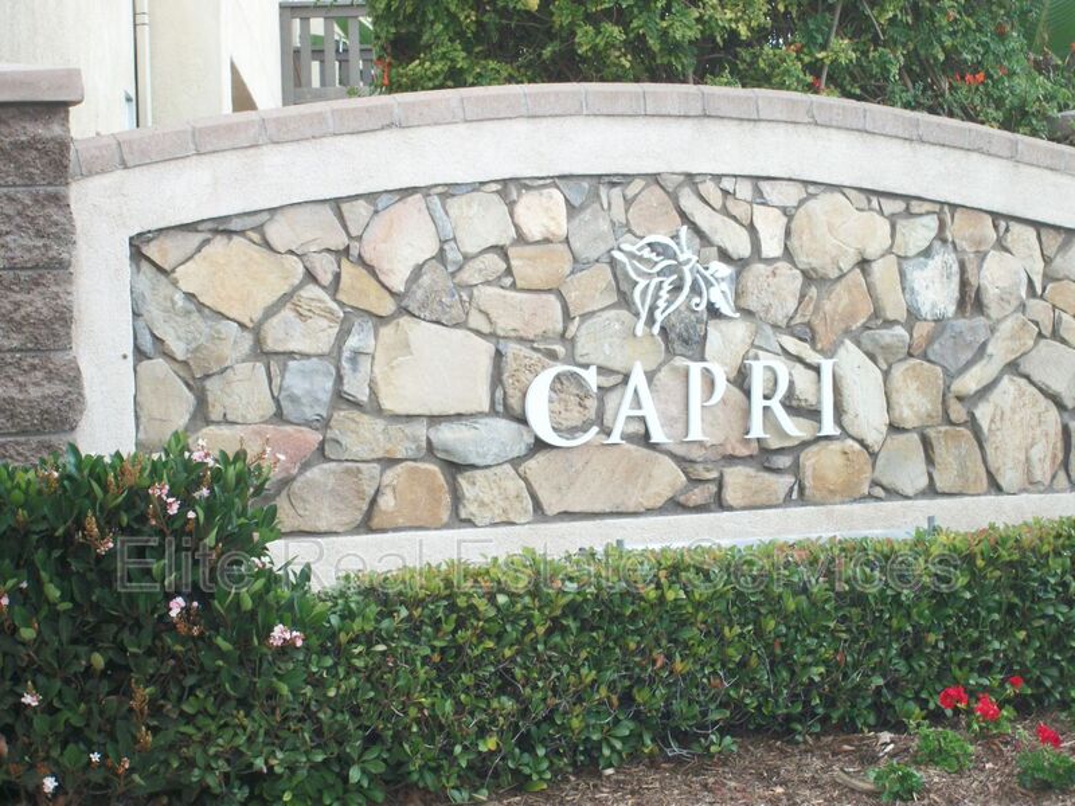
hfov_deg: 18.7
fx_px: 3261
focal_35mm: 105
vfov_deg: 14.1
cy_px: 403
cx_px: 538
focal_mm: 18.8
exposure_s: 1/50
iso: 160
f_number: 5.7
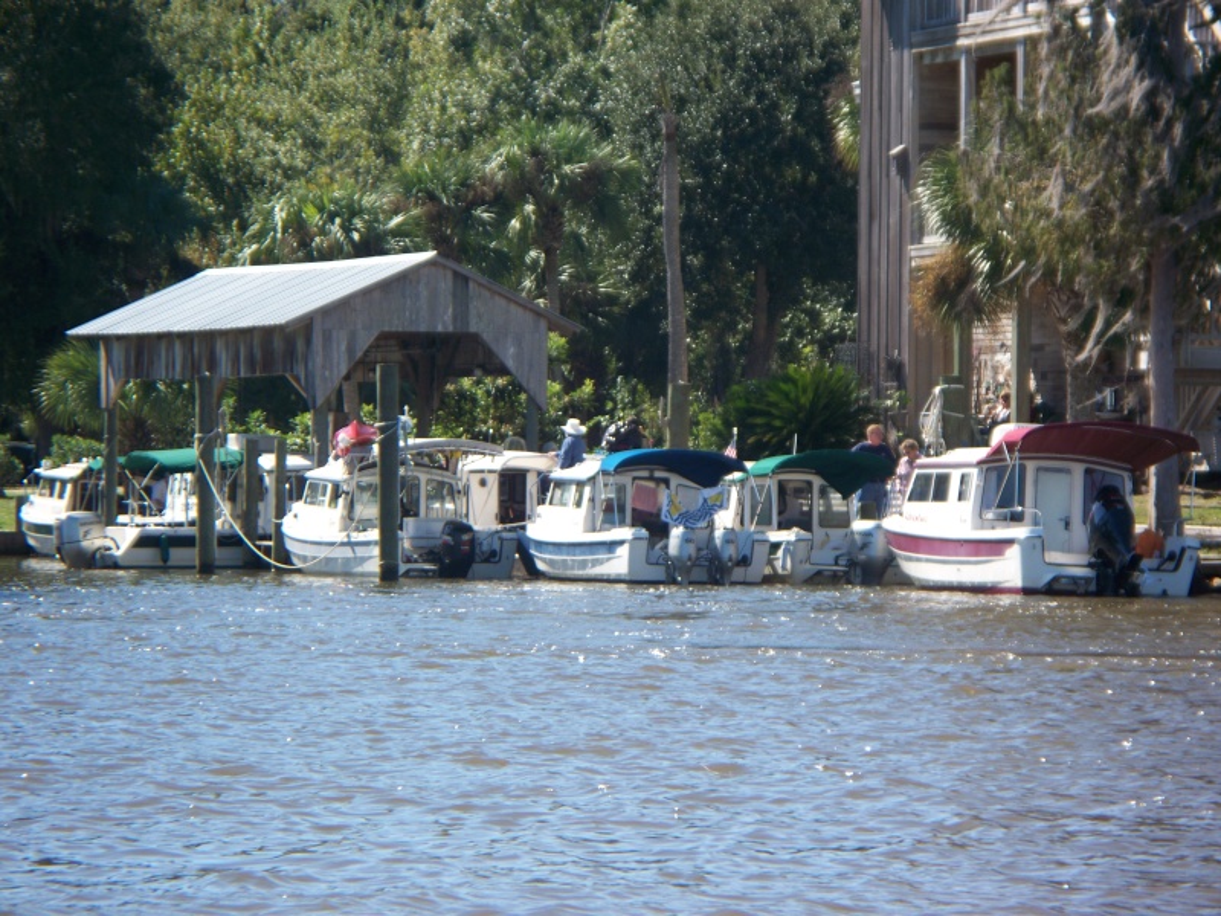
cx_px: 610
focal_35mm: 180
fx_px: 6349
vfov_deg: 8.2
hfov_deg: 11.0
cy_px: 458
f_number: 5.1
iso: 64
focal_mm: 37.7
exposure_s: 1/200
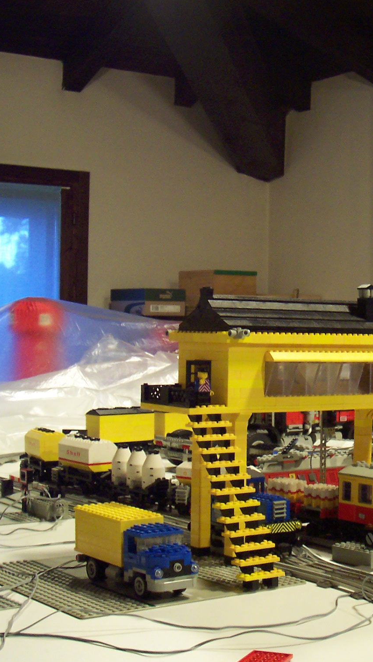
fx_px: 1178
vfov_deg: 31.4
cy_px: 331
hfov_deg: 17.9
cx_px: 280
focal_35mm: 67
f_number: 3
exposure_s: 1/8
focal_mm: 7
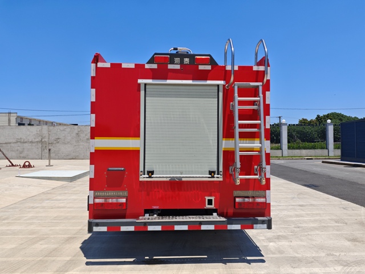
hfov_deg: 73.9
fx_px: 243
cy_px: 137
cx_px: 182
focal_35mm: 23
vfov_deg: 58.9
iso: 50
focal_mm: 6.55
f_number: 1.6
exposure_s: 1/3111
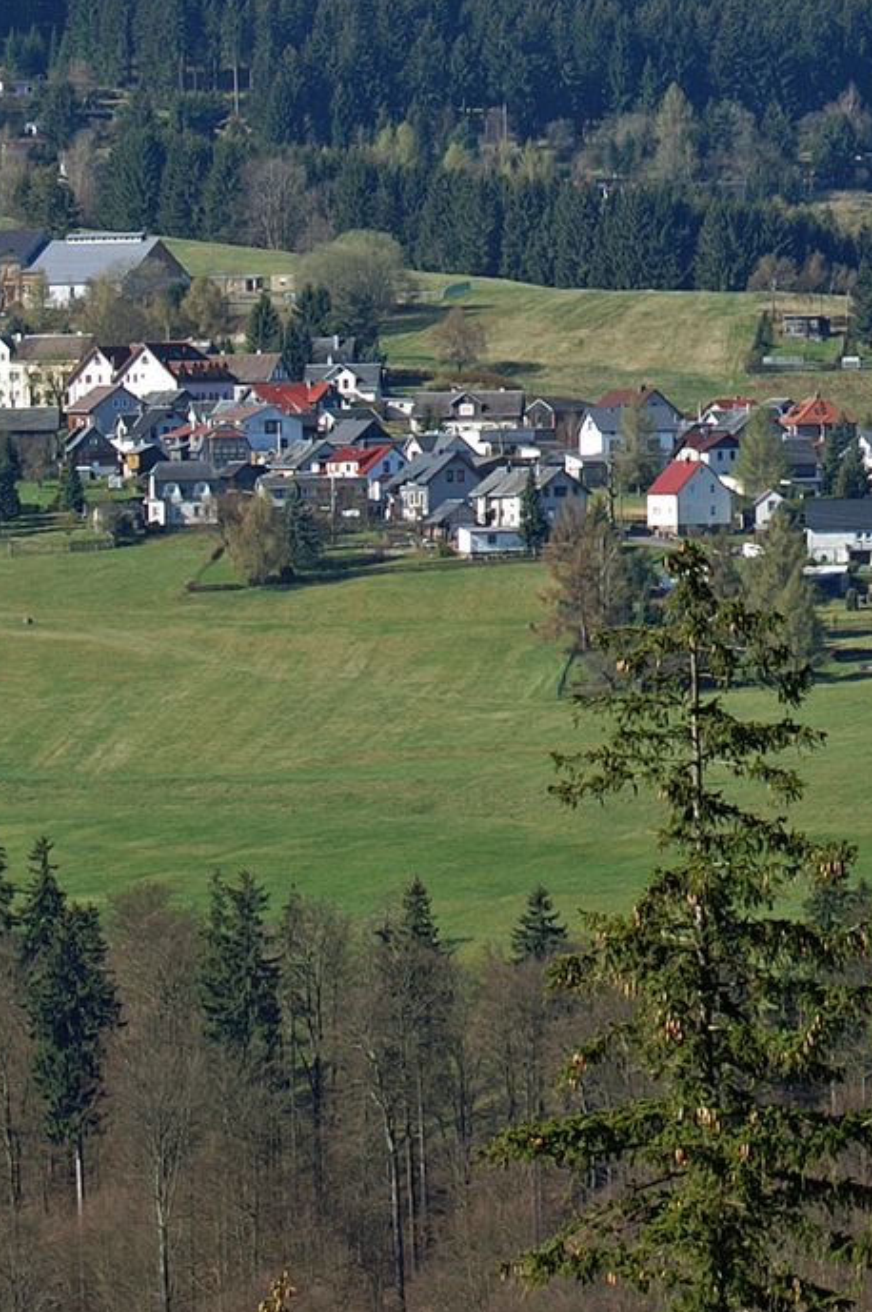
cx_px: 838
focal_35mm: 261
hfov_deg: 5.2
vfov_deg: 7.9
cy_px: 164
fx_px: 9507
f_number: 11
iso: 100
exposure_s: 1/200
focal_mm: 75
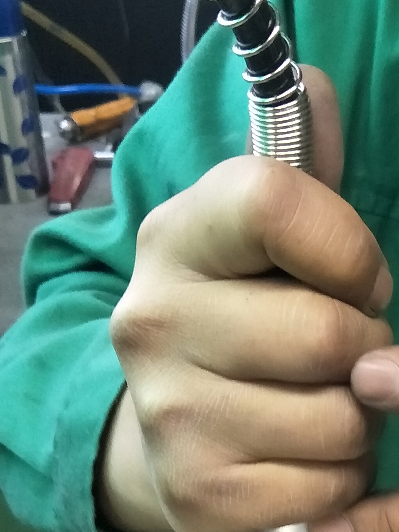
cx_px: 423
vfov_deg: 22.7
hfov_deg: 17.7
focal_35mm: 81
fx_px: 1245
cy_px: 593
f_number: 1.7
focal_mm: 4.1
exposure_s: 1/50
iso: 81
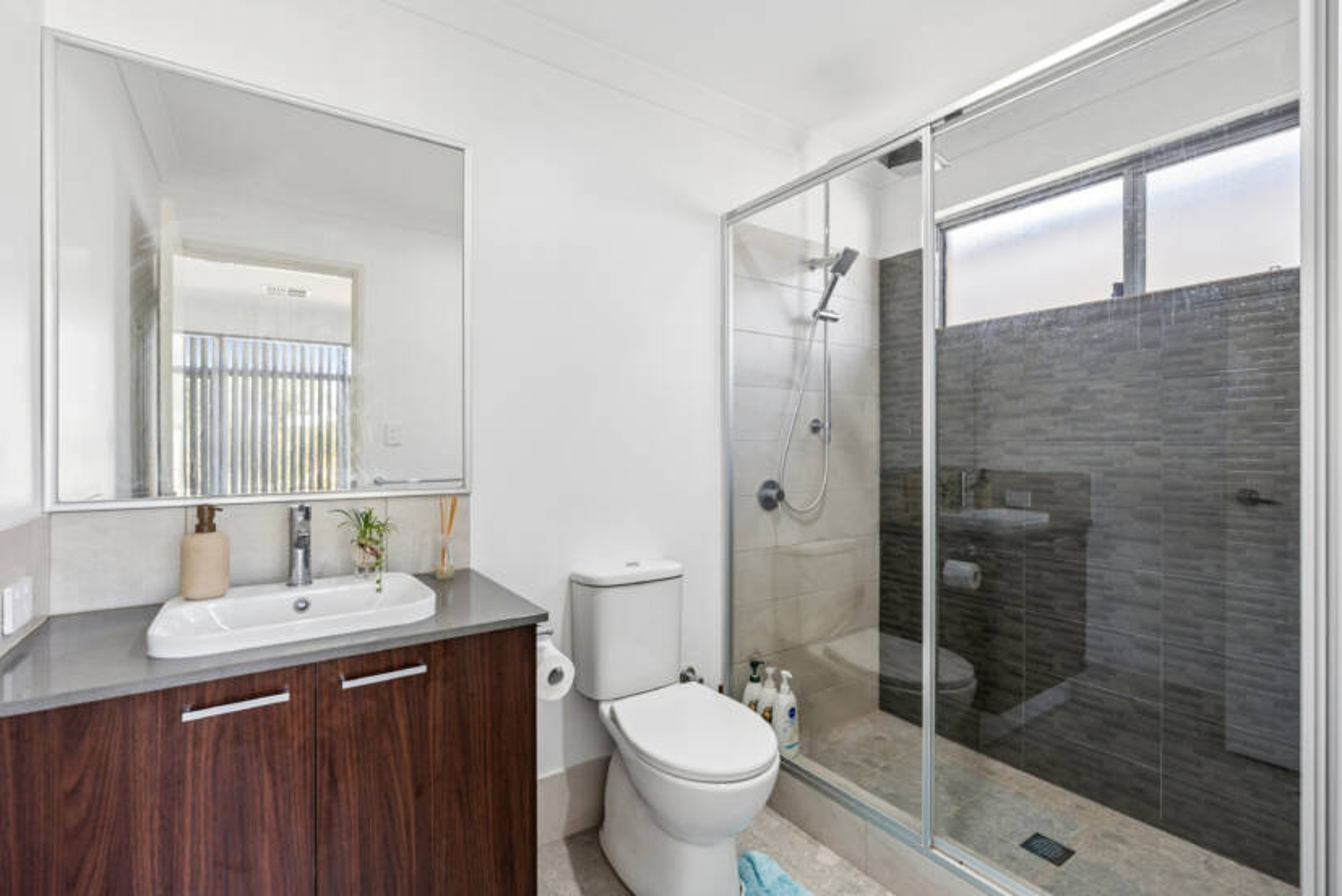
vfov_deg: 73.8
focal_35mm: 16
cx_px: 671
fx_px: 597
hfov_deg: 96.7
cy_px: 448
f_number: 8
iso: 200
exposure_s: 1/8
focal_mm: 16
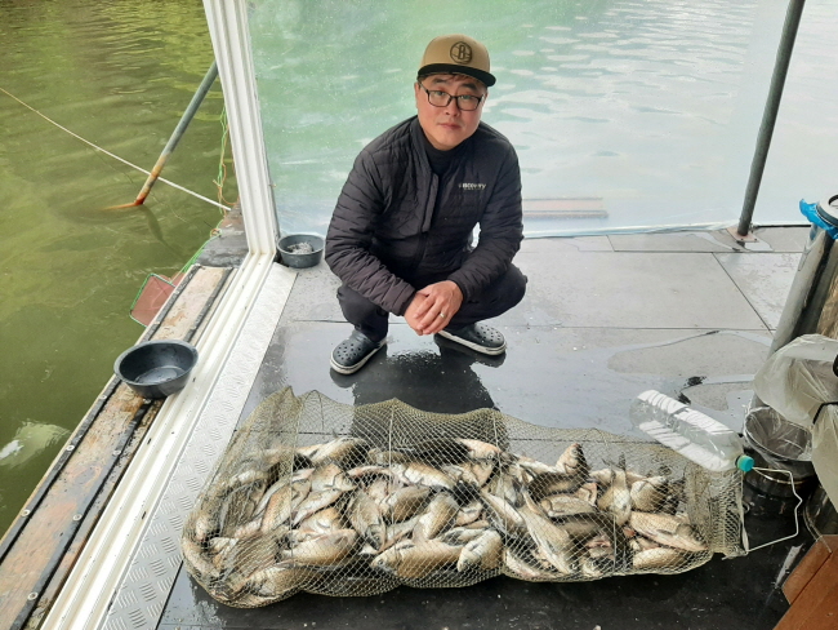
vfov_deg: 53.1
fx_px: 630
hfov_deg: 67.3
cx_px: 419
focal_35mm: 26
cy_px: 315
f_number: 1.7
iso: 200
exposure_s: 1/30
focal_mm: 3.93
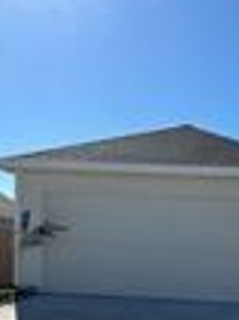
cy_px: 280
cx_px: 232
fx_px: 471
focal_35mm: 51
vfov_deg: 35.6
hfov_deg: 27.1
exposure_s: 1/6623
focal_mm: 6.86
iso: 80
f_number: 1.78
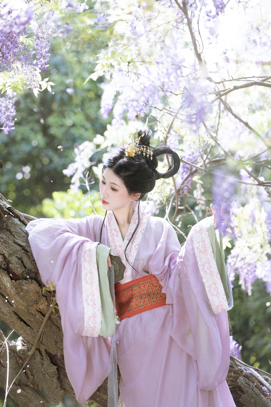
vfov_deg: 17.1
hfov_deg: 11.4
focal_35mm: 120
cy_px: 204
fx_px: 1355
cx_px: 136
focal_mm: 120
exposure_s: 1/400
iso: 200
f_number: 2.8
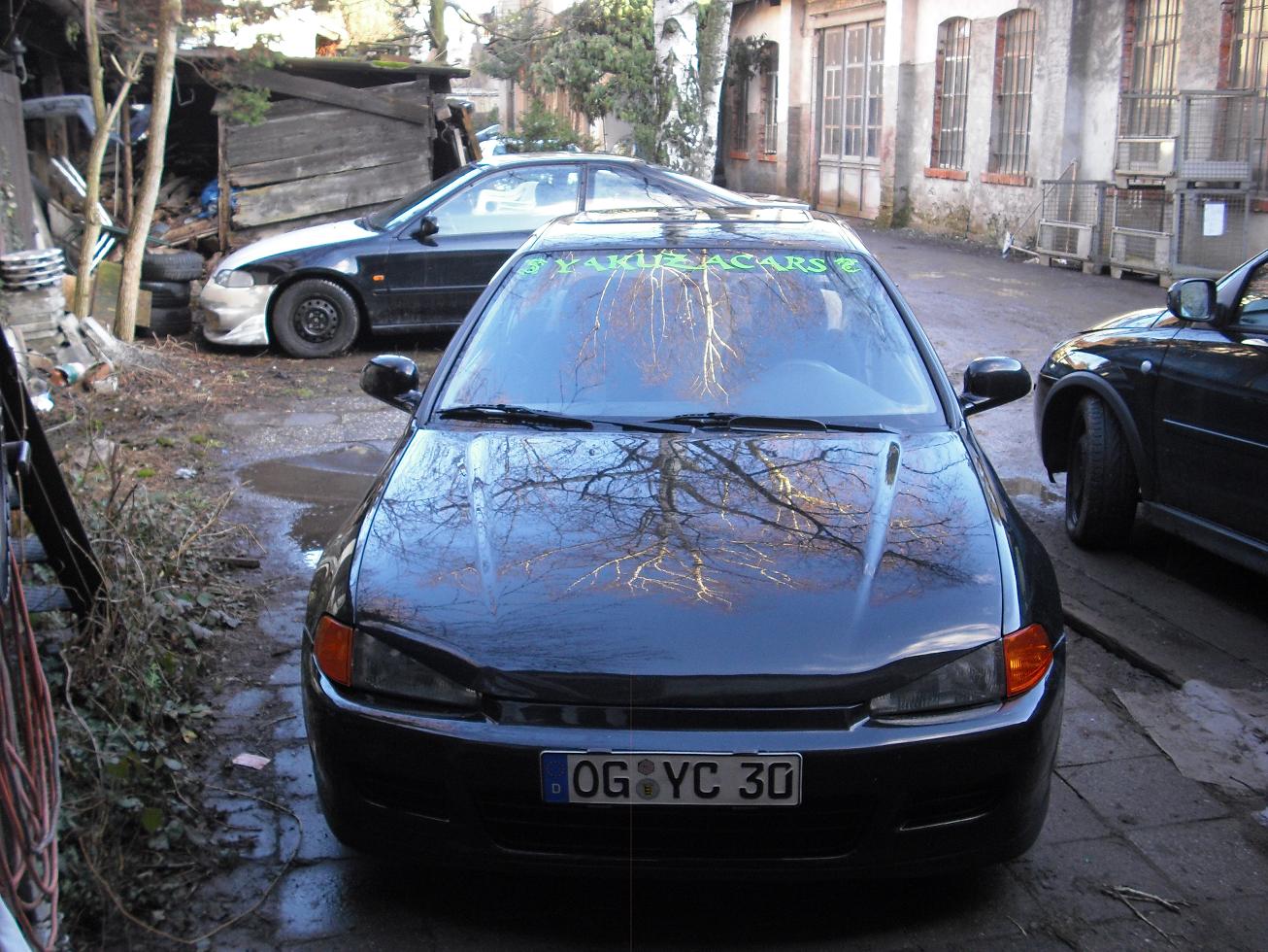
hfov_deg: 49.0
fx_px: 1392
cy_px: 476
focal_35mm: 38
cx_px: 634
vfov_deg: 37.7
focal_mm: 6.2
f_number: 2.8
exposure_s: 1/60
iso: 200
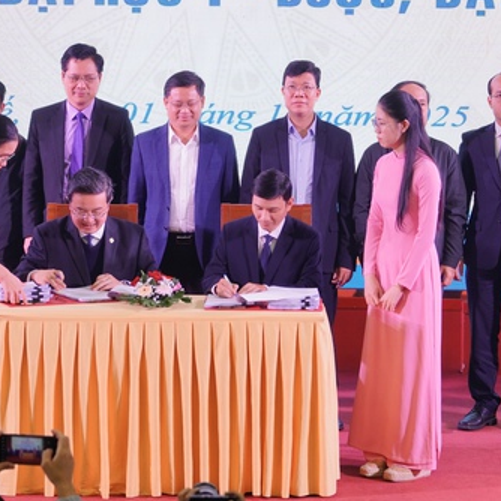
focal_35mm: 171
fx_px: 2800
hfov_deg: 10.2
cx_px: 196
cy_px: 185
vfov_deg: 10.2
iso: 320
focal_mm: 70
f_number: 4.5
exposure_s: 1/60
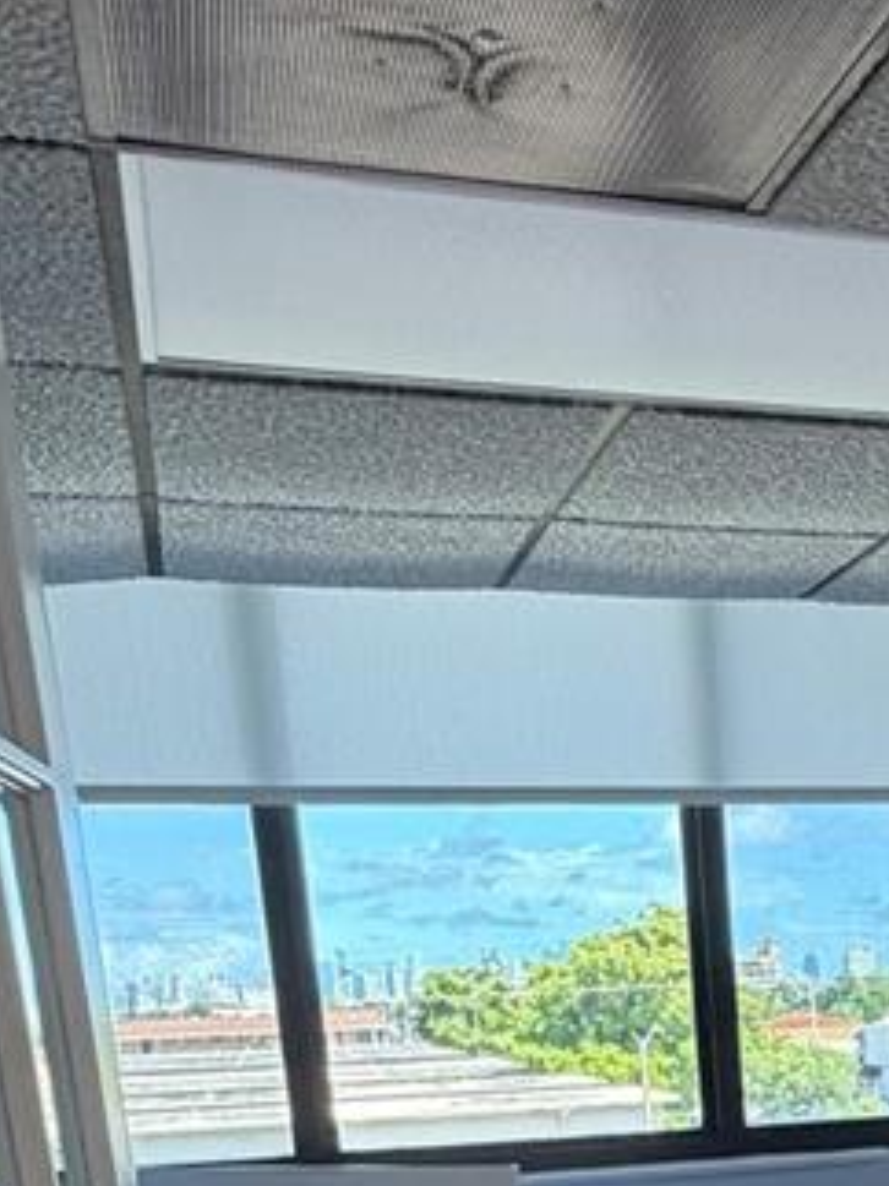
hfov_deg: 26.2
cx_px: 929
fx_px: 1782
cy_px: 1465
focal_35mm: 52
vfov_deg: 30.5
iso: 160
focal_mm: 2.22
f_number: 2.2
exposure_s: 1/120
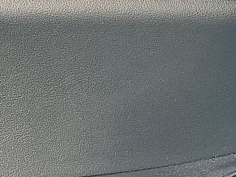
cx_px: 159
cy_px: 48
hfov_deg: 24.0
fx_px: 553
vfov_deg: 18.1
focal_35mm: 81
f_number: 1.8
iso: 60
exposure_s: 1/59
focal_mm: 6.7
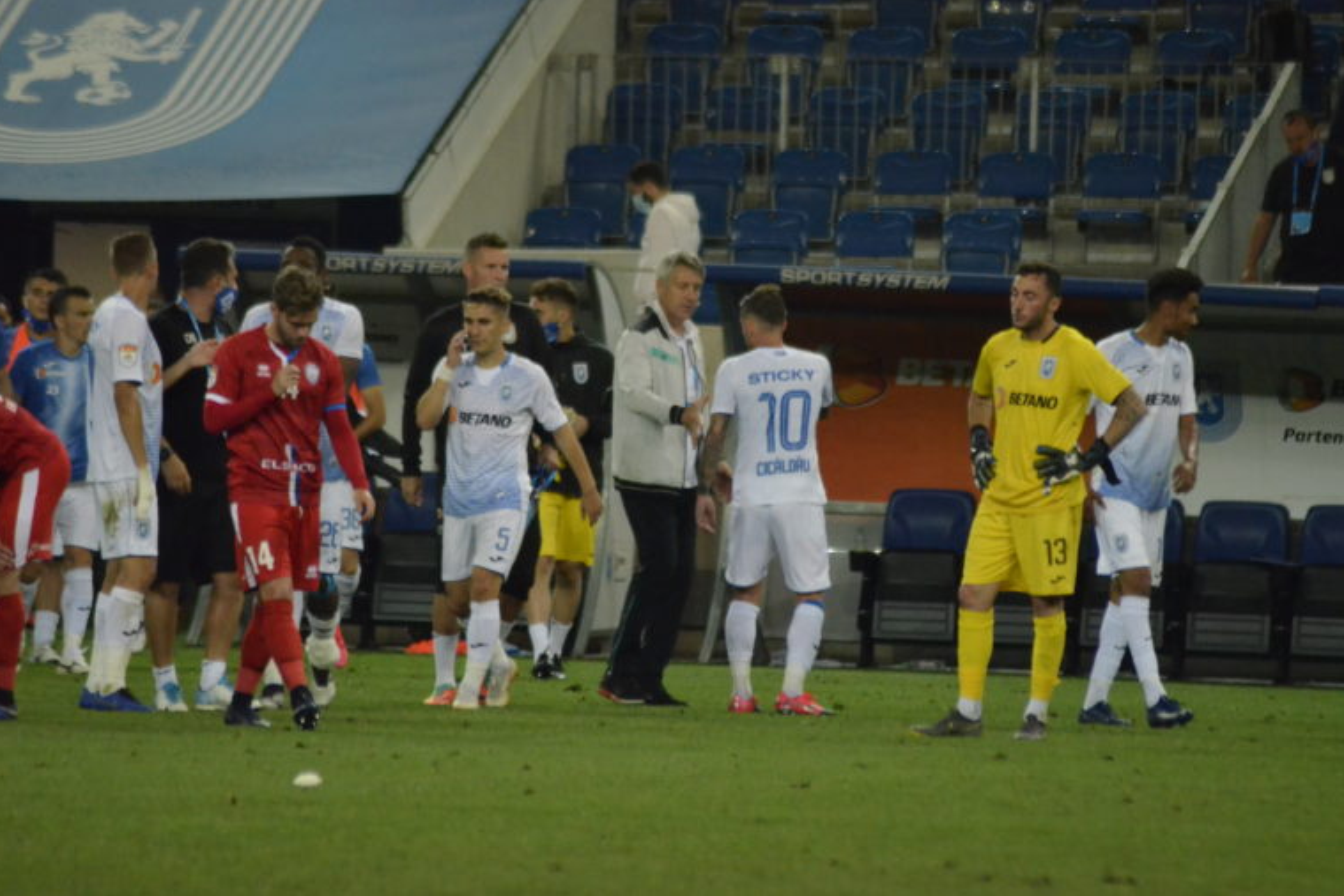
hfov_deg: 4.9
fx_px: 15828
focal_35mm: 424
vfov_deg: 3.2
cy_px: 447
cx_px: 669
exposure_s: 1/2000
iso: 5000
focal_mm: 280
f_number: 5.3
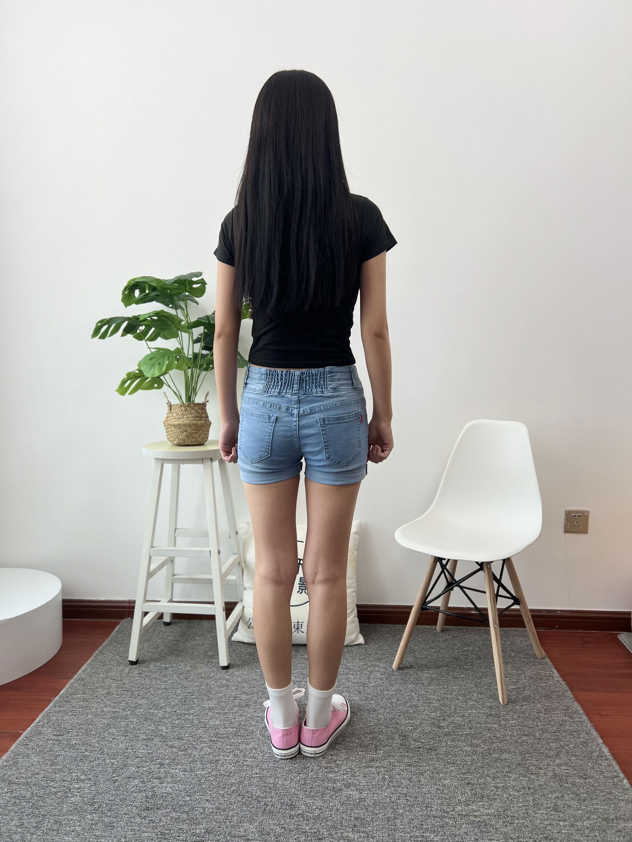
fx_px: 633
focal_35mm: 26
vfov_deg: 67.3
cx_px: 316
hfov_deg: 53.1
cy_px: 421
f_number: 1.5
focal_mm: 5.7
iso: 40
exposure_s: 1/152
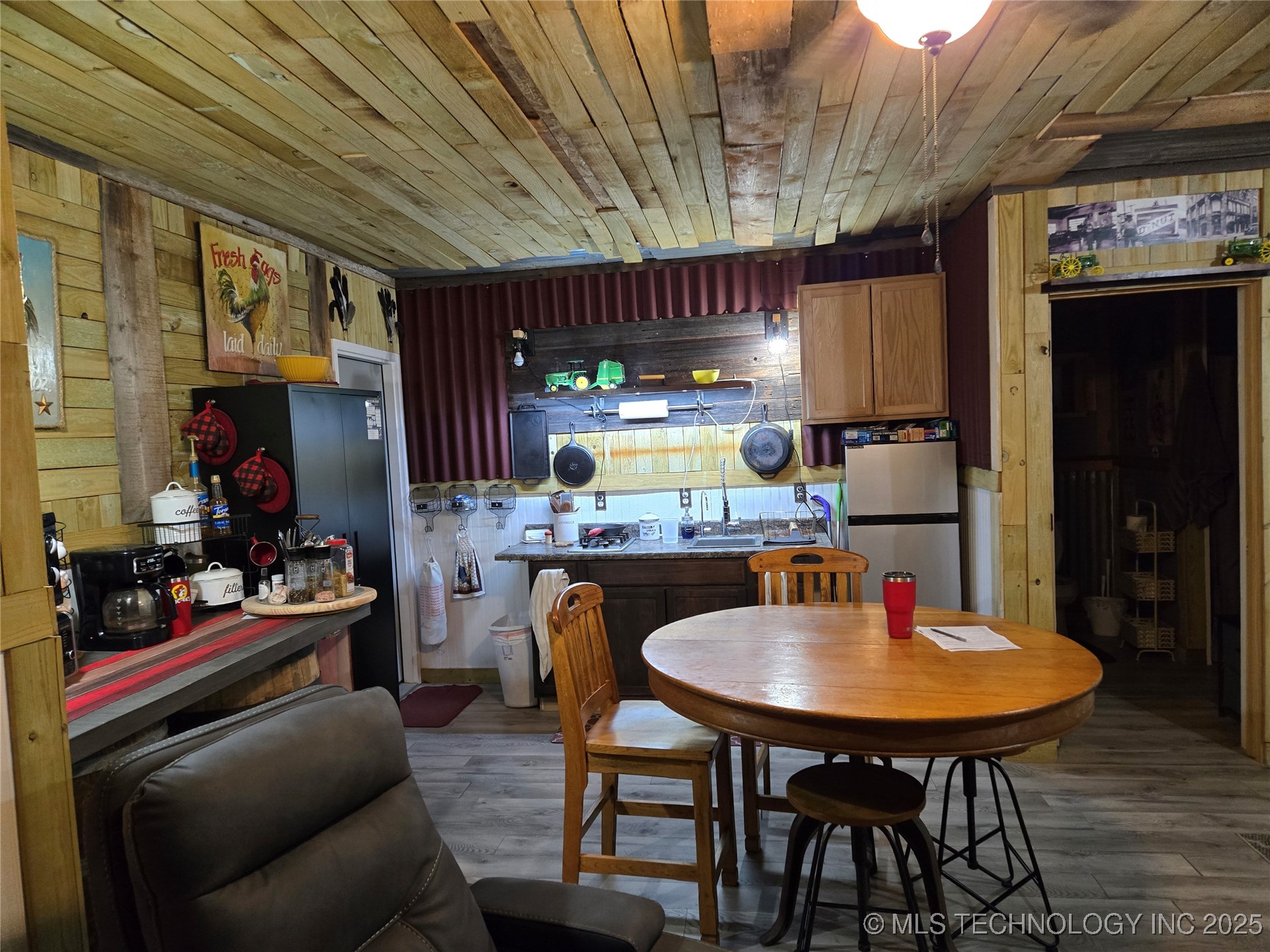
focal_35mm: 23
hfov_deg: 73.9
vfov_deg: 58.9
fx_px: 844
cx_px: 635
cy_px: 476
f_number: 1.8
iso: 640
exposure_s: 1/60
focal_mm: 5.4
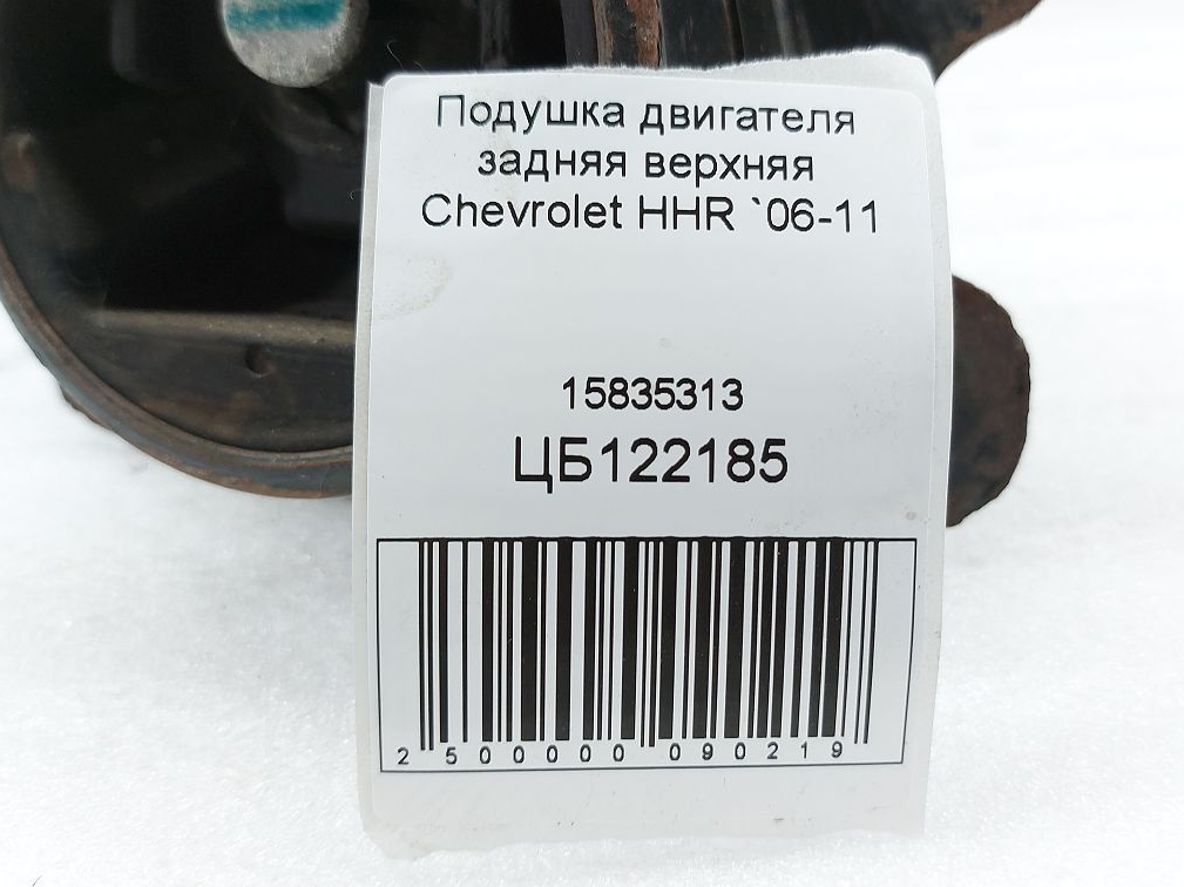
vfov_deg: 42.9
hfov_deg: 55.2
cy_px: 417
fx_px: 1128
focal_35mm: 33
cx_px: 662
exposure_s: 1/50
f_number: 1.8
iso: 80
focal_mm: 5.23
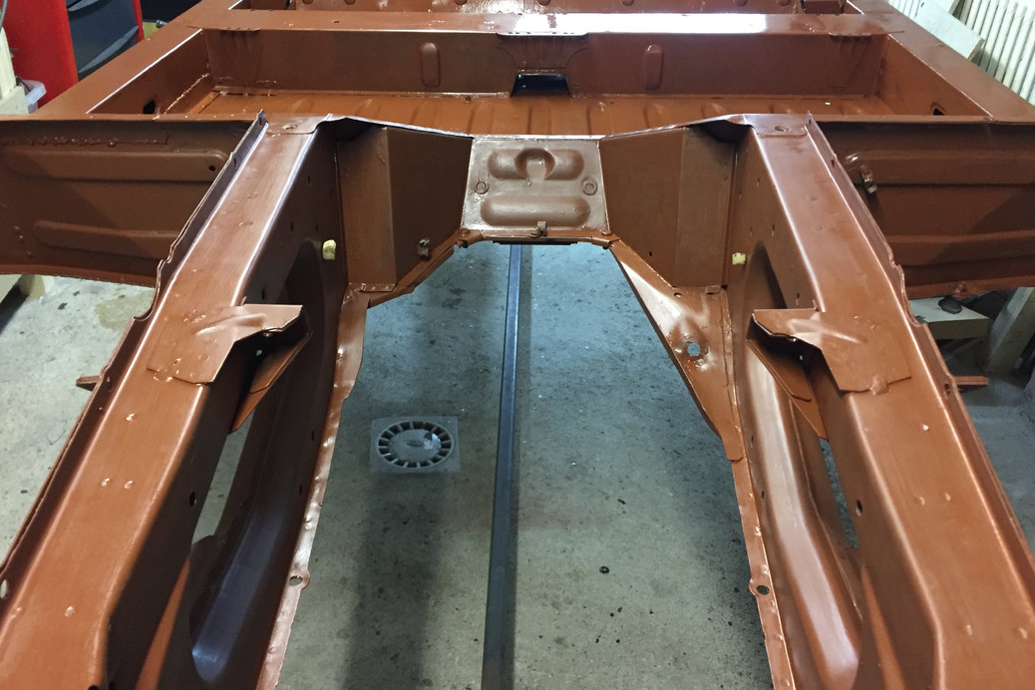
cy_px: 336
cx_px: 522
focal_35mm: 31
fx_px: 891
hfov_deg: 60.3
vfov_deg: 42.3
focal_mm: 4.15
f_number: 2.2
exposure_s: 1/17
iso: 250
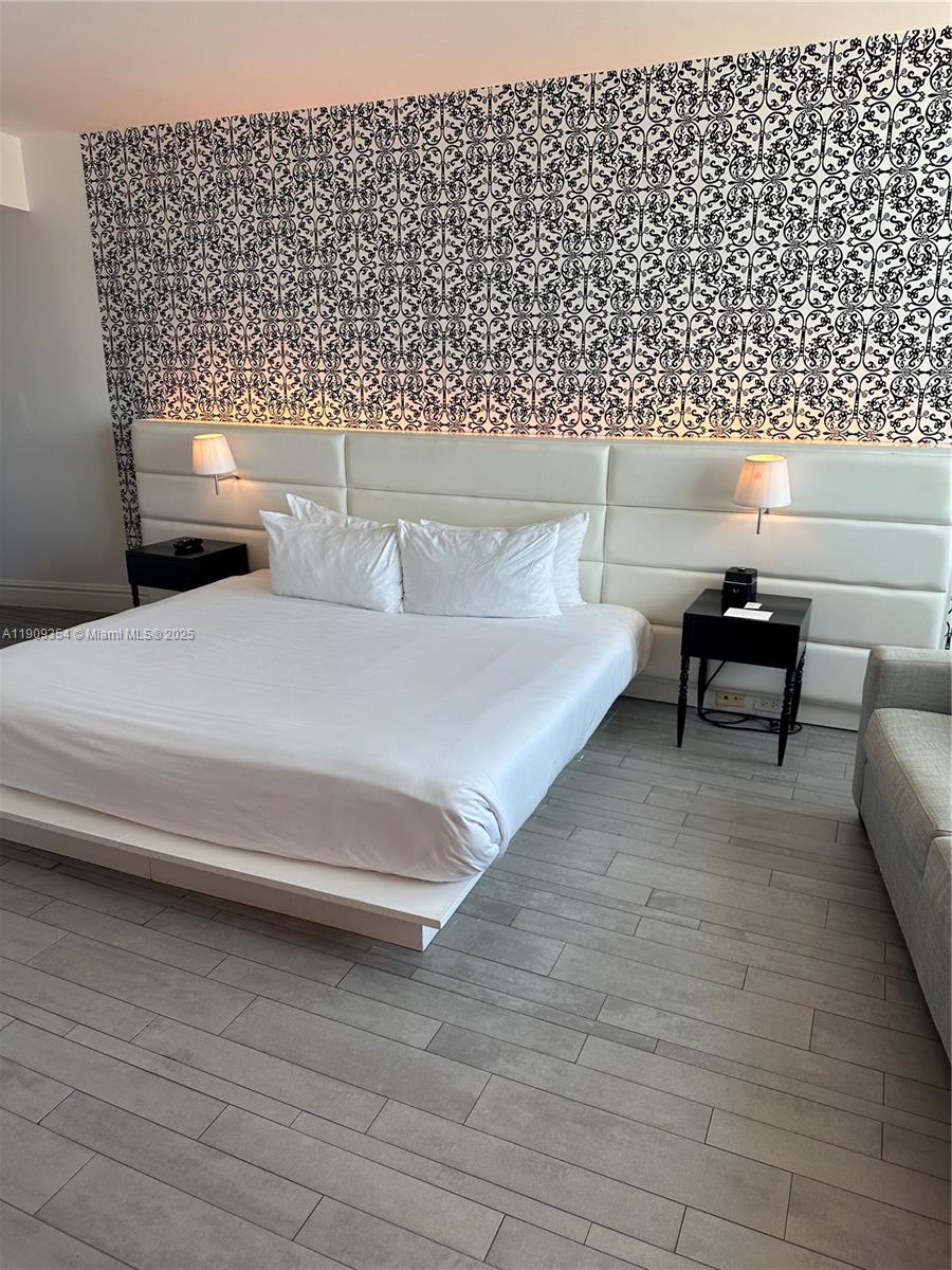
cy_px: 635
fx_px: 880
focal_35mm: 24
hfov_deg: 56.8
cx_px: 476
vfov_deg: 71.6
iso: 80
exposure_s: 1/287
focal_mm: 6.86
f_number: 1.78
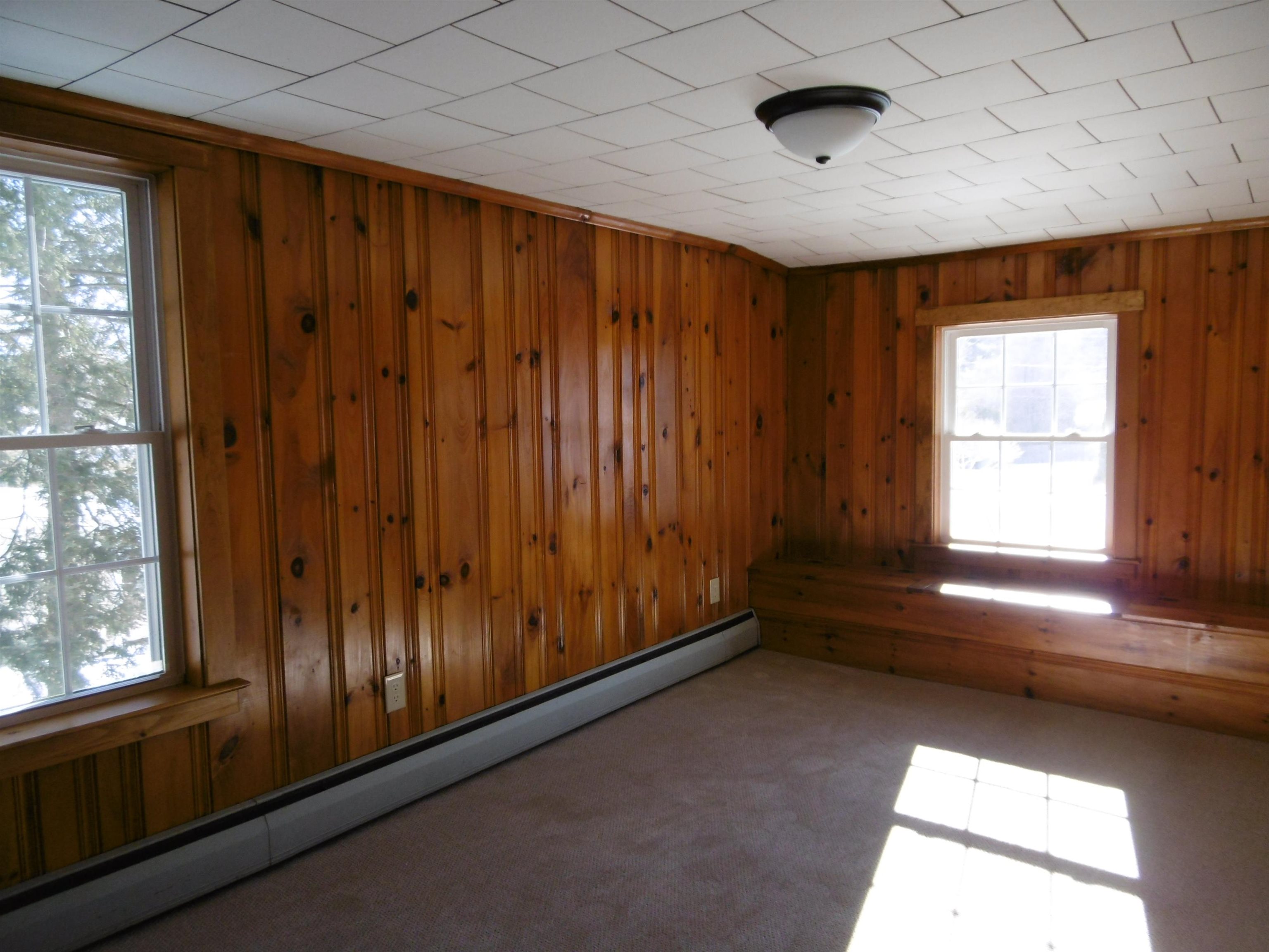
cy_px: 476
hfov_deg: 71.6
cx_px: 634
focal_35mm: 24
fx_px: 880
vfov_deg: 56.8
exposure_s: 1/60
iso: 100
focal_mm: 4.3
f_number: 3.1
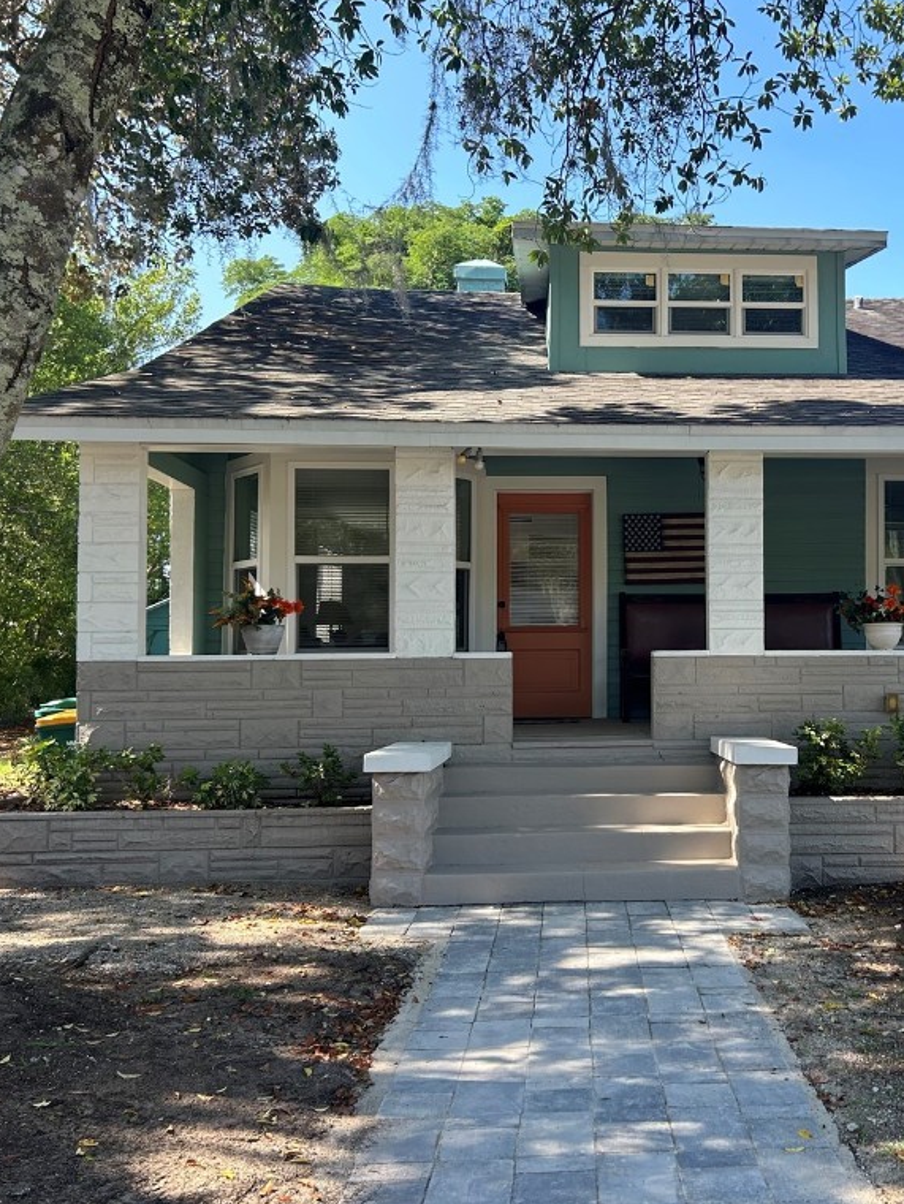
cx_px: 652
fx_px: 1218
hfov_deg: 39.8
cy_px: 598
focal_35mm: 35
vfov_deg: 52.6
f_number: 1.5
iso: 50
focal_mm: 5.7
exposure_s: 1/611
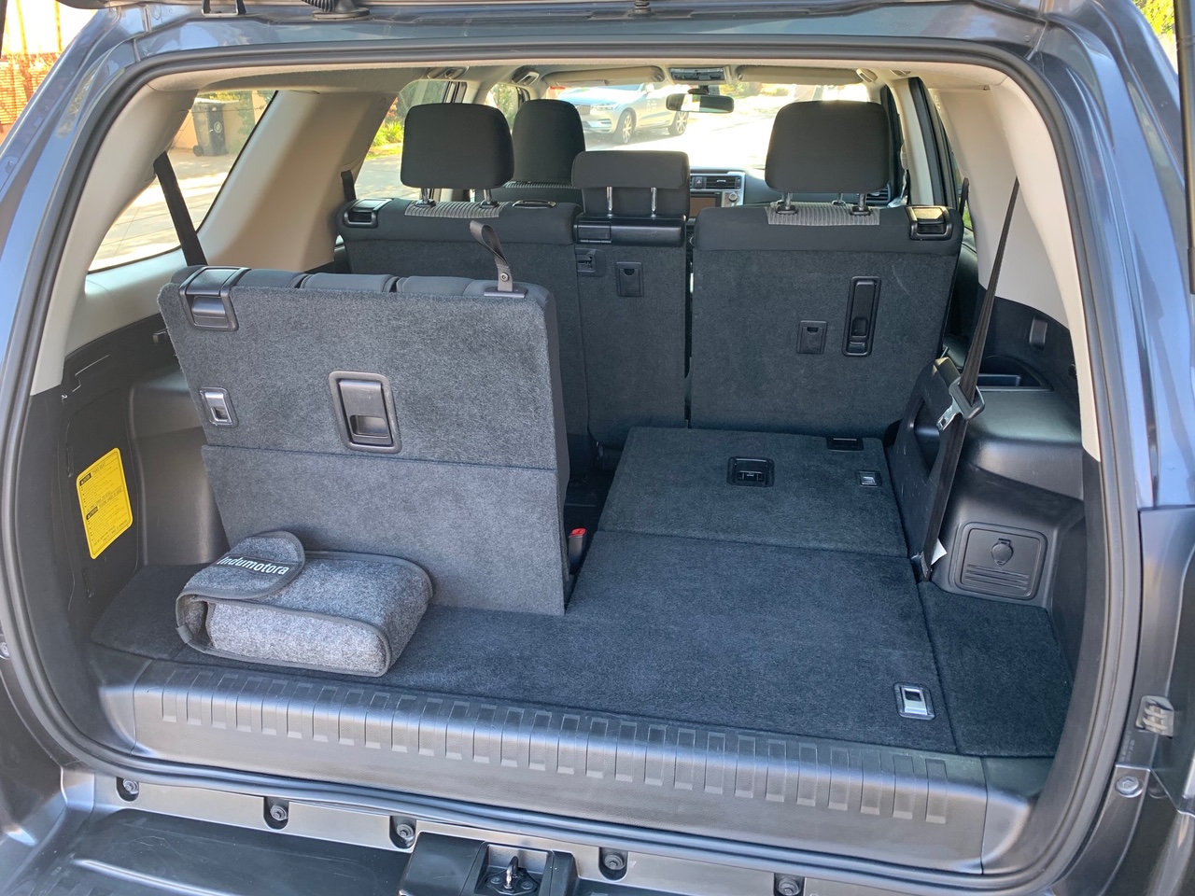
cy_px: 448
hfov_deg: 67.3
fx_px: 898
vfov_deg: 53.1
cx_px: 598
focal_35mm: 26
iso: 100
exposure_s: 1/66
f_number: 1.8
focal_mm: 4.25
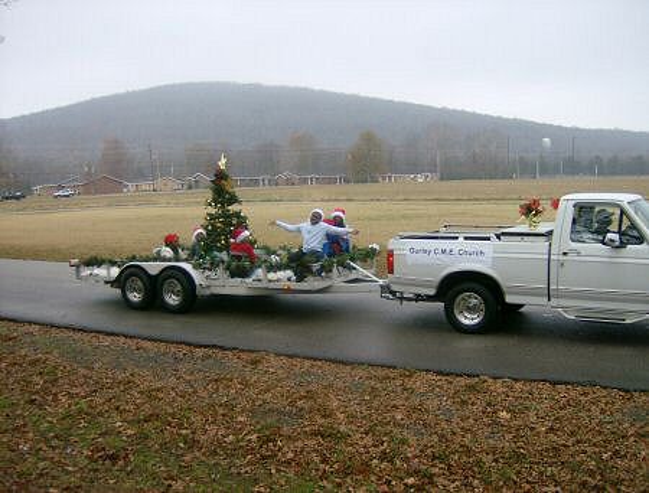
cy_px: 246
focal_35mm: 36
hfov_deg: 51.1
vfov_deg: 40.0
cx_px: 324
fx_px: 678
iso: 100
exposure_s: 1/140
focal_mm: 6
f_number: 2.8
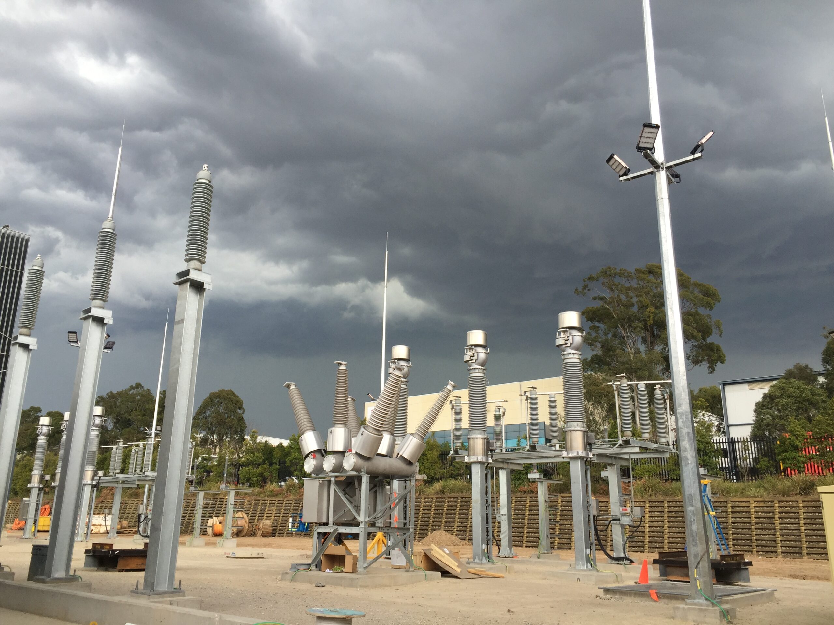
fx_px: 699
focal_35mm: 29
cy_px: 312
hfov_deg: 61.7
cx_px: 417
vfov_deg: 48.2
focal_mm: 4.15
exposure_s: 1/249
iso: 32
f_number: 2.2
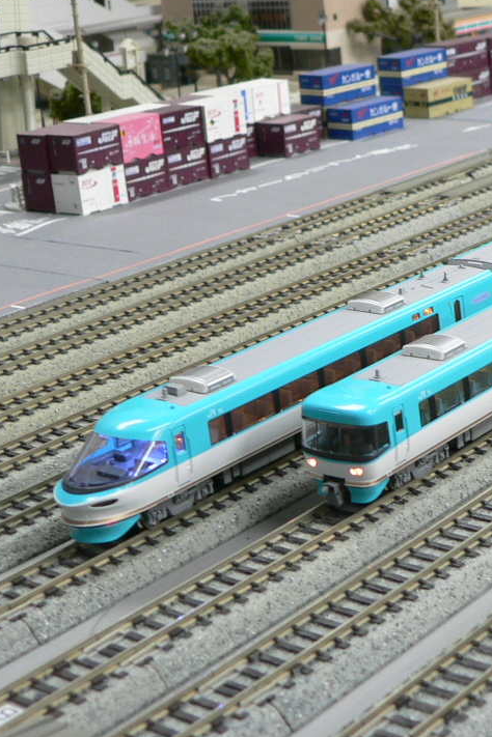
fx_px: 1496
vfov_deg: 27.7
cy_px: 300
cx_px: 568
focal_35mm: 73
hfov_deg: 17.9
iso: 100
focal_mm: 6.5
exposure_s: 1/8
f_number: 2.8
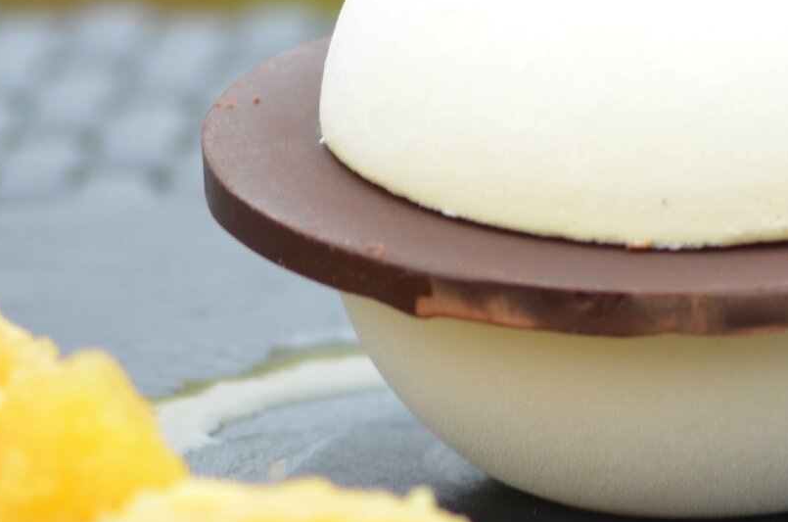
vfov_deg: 2.3
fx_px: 12914
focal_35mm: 591
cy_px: 282
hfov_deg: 3.5
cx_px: 644
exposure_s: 1/125
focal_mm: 155
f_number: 8
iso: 280
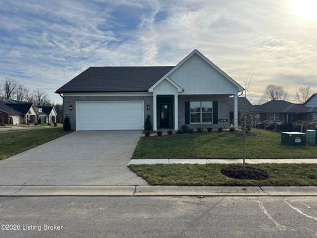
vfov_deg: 53.1
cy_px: 119
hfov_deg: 67.3
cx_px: 158
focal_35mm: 26
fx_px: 238
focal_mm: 5.7
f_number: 1.5
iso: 50
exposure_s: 1/5882
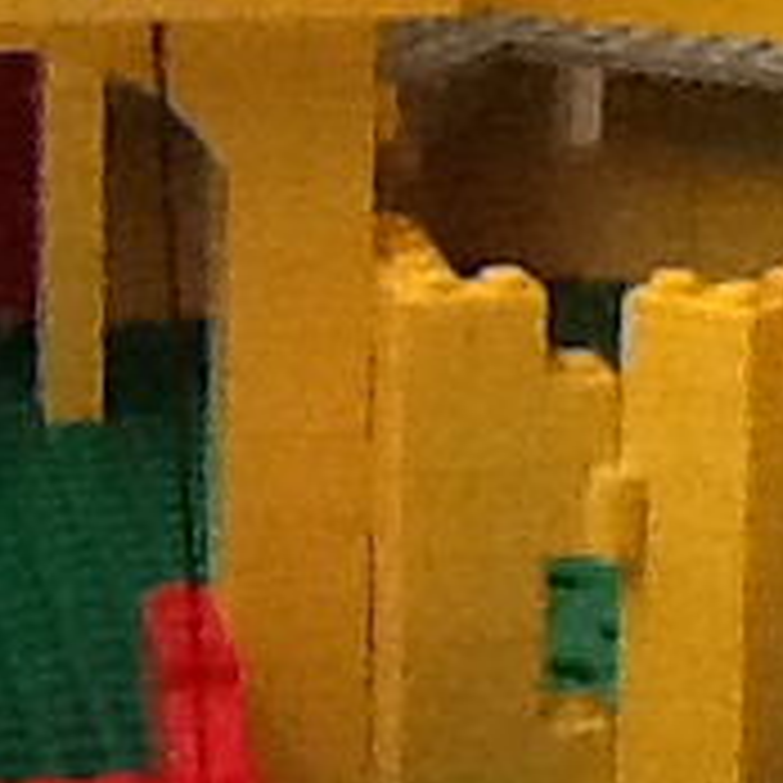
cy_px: -148
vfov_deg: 11.0
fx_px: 3992
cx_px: 162
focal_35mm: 156
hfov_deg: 11.2
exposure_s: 1/20
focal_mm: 2.03
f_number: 2.4
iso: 500
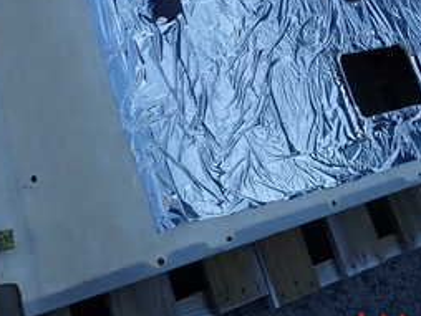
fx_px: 718
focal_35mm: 59
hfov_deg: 32.6
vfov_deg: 23.5
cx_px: 235
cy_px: -22
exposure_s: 1/800
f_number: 2.8
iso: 100
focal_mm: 4.5
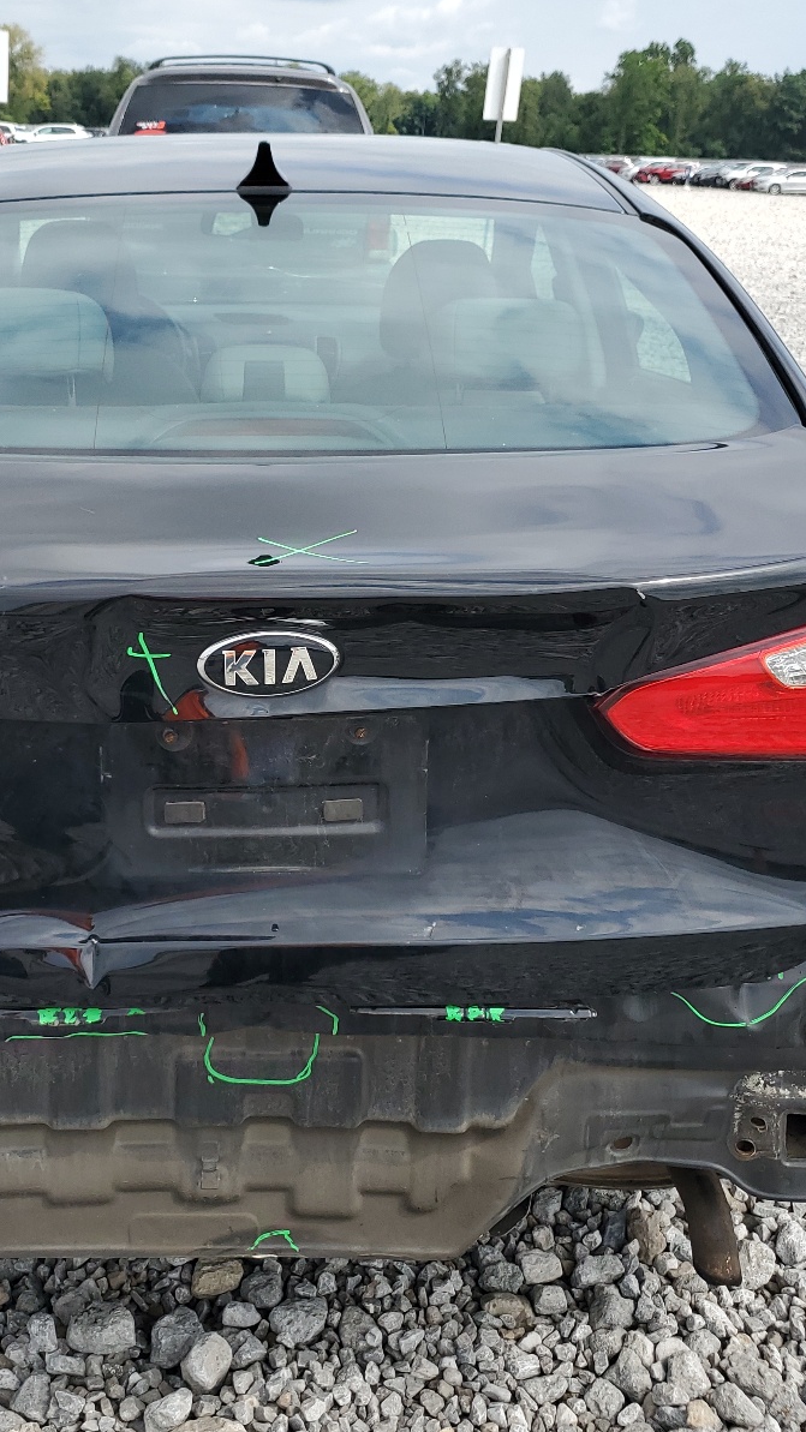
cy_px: 719
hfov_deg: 31.0
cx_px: 288
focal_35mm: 38
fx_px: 1444
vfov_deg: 52.8
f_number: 1.5
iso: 50
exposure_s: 1/2000
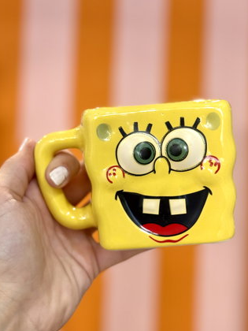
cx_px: 150
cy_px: 153
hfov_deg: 24.0
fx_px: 583
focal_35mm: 61
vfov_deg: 31.7
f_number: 1.78
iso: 125
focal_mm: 6.76
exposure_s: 1/60
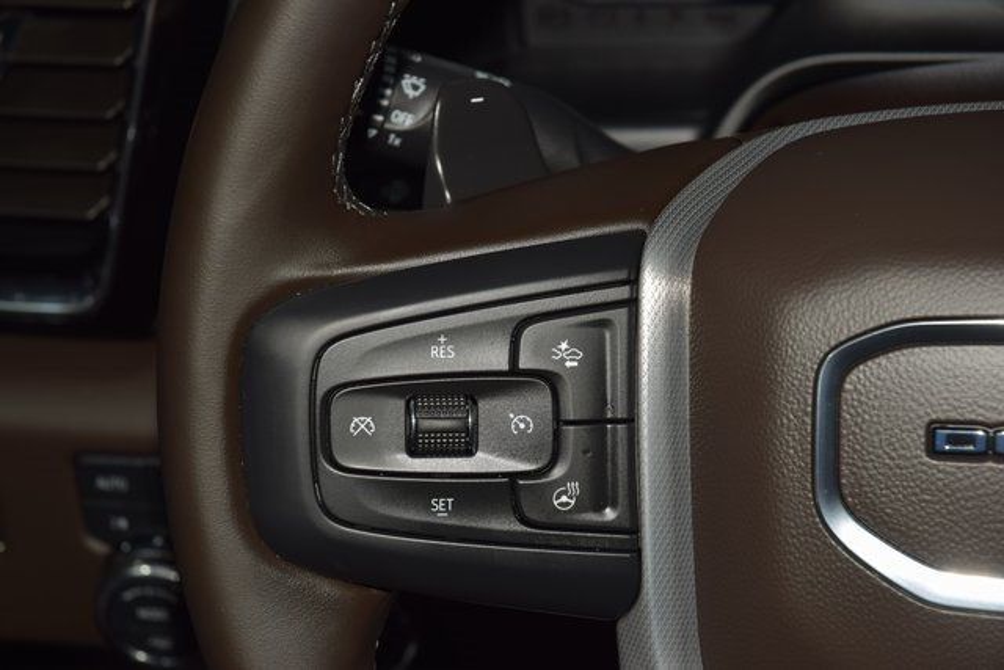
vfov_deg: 13.0
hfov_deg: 19.5
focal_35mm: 105
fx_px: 2929
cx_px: 502
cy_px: 335
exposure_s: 1/125
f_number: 8
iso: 100
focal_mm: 70
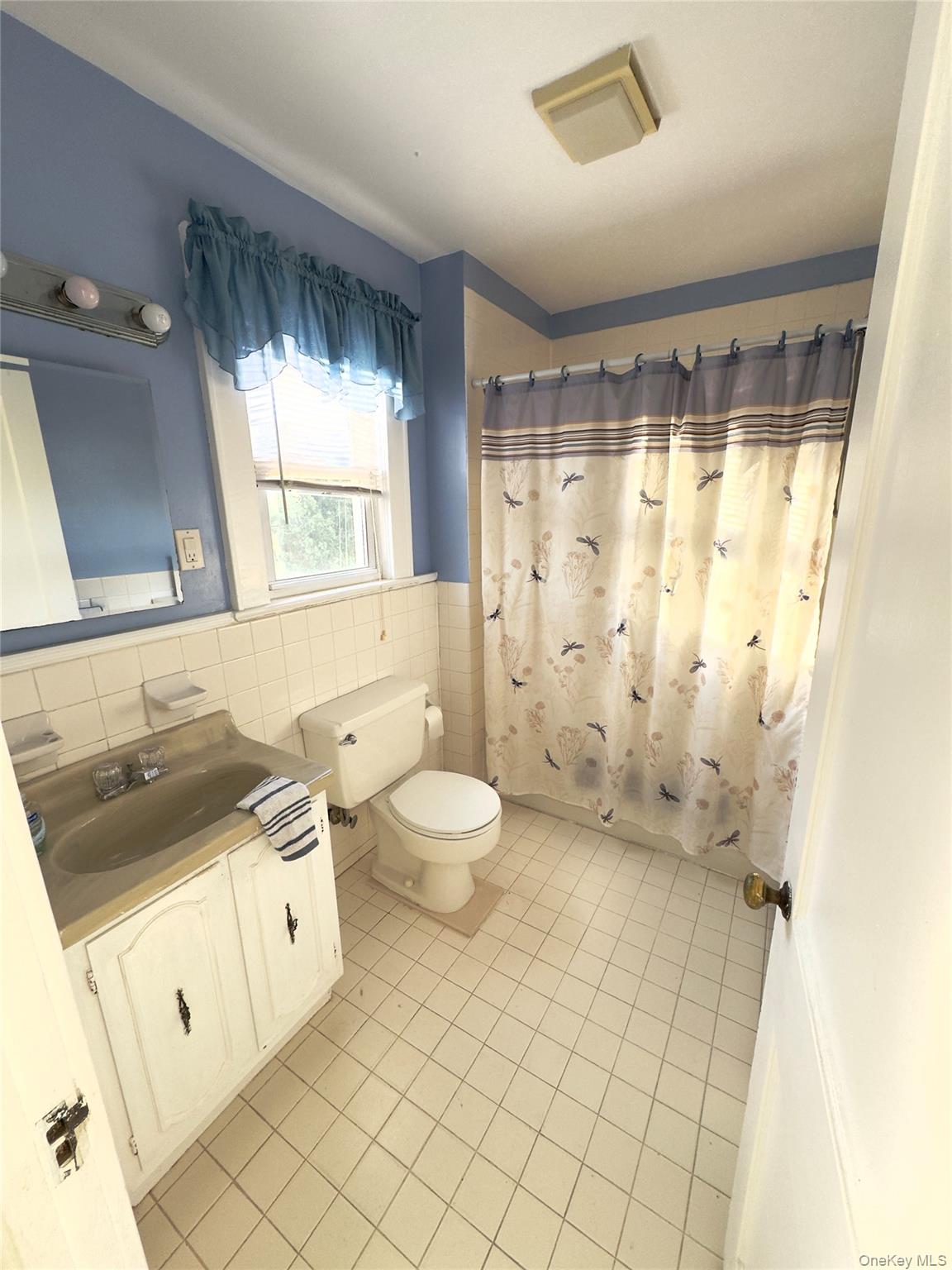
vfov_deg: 102.1
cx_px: 476
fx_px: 513
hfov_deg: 85.7
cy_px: 635
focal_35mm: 14
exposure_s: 1/99
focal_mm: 2.22
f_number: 2.2
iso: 100
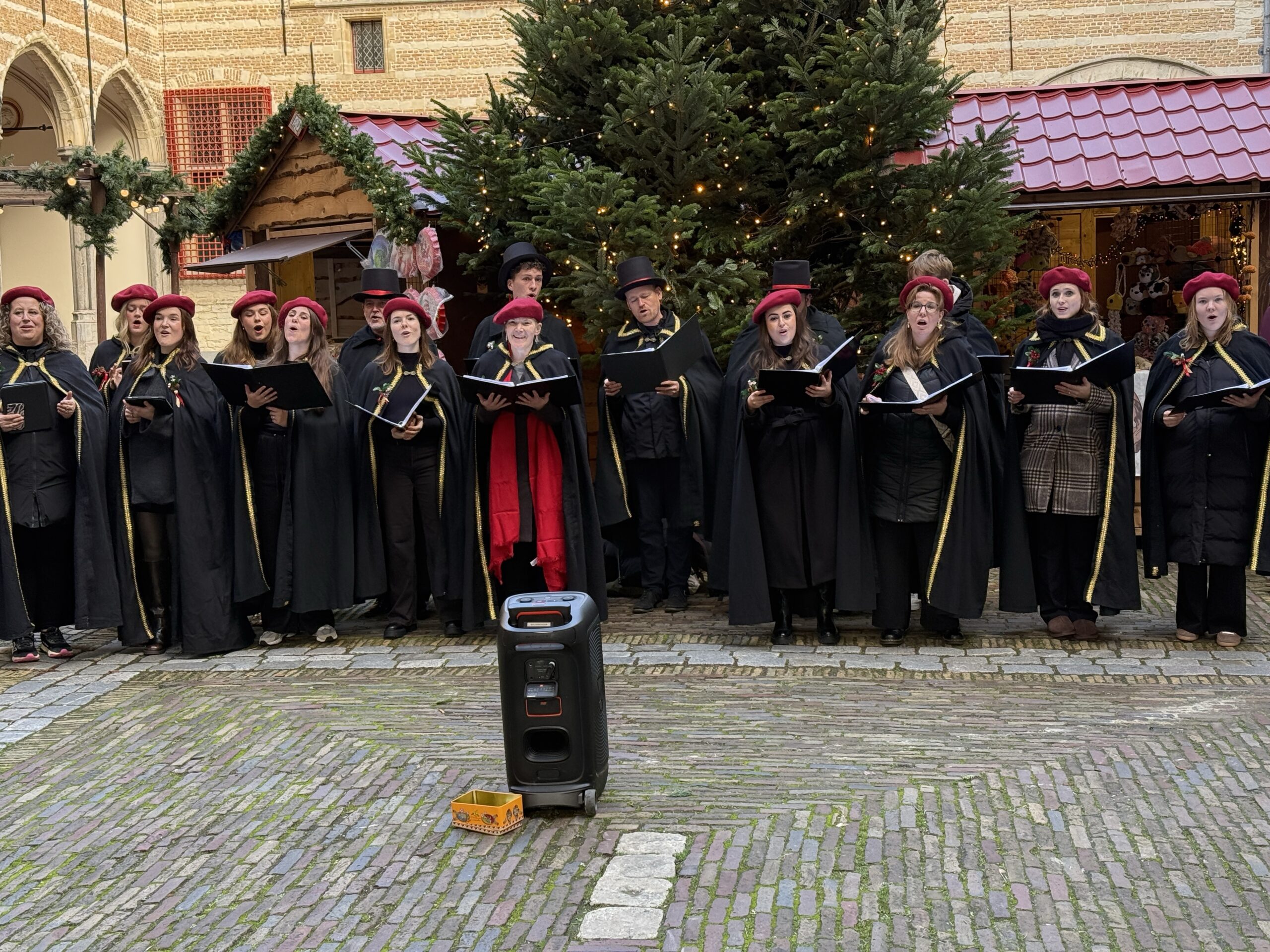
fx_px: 1761
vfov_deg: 30.3
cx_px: 635
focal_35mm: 48
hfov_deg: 39.7
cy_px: 476
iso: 160
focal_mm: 6.76
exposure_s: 1/115
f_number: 1.78
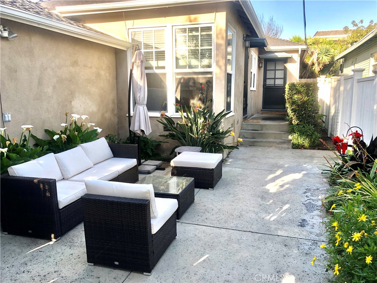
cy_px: 142
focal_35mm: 28
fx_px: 305
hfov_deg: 63.4
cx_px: 188
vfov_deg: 49.7
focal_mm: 3.99
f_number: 1.8
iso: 20
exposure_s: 1/257
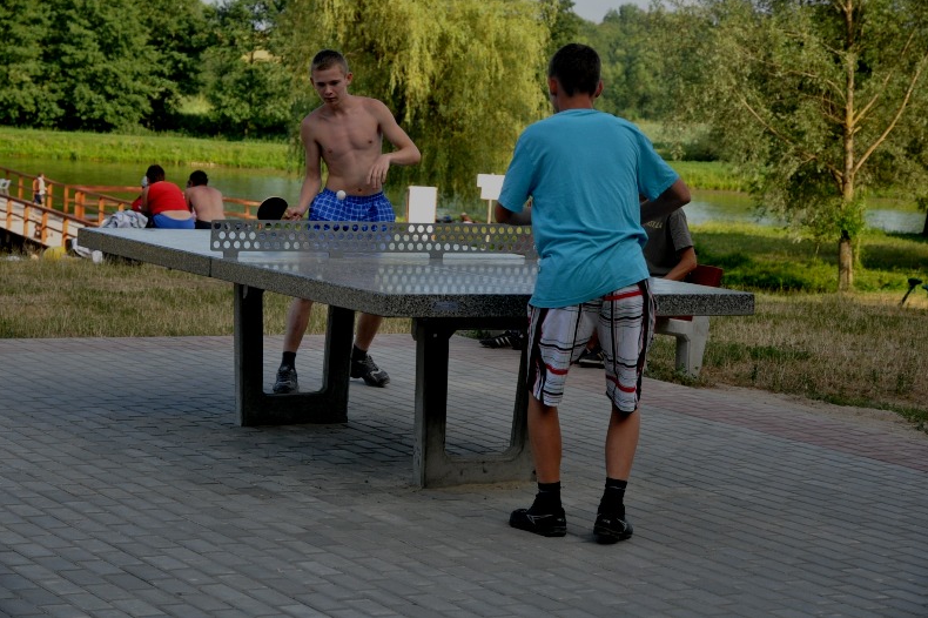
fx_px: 2190
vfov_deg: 16.1
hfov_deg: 23.9
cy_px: 307
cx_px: 465
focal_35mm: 85
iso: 800
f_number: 5.3
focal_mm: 56
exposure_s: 1/1000
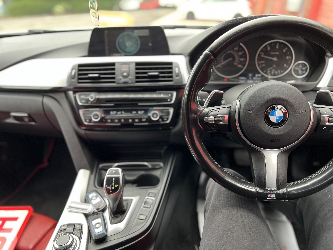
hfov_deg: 67.3
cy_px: 125
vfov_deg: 53.1
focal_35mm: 26
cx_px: 166
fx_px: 250
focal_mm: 5.7
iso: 125
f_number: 1.5
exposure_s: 1/68
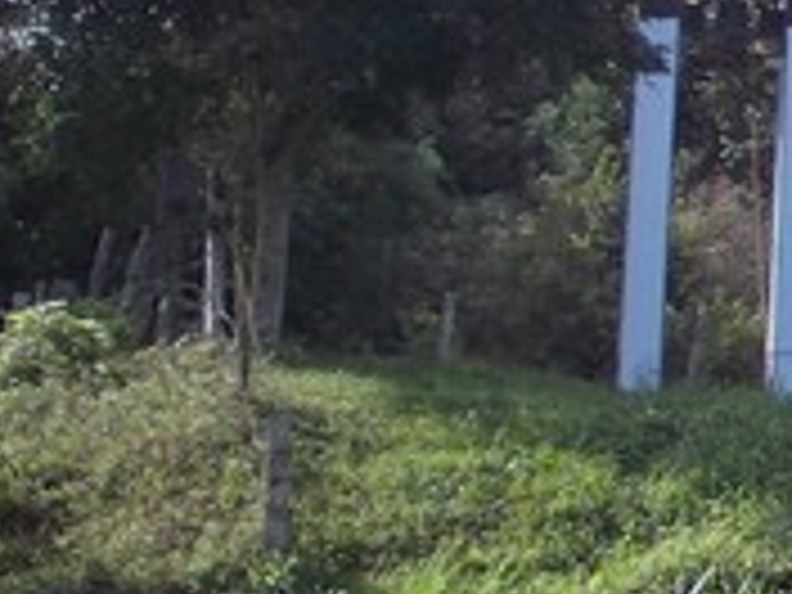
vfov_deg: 7.9
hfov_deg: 9.7
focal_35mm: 187
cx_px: 1670
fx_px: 4278
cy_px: 72
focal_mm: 6.1
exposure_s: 1/160
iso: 80
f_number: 6.5
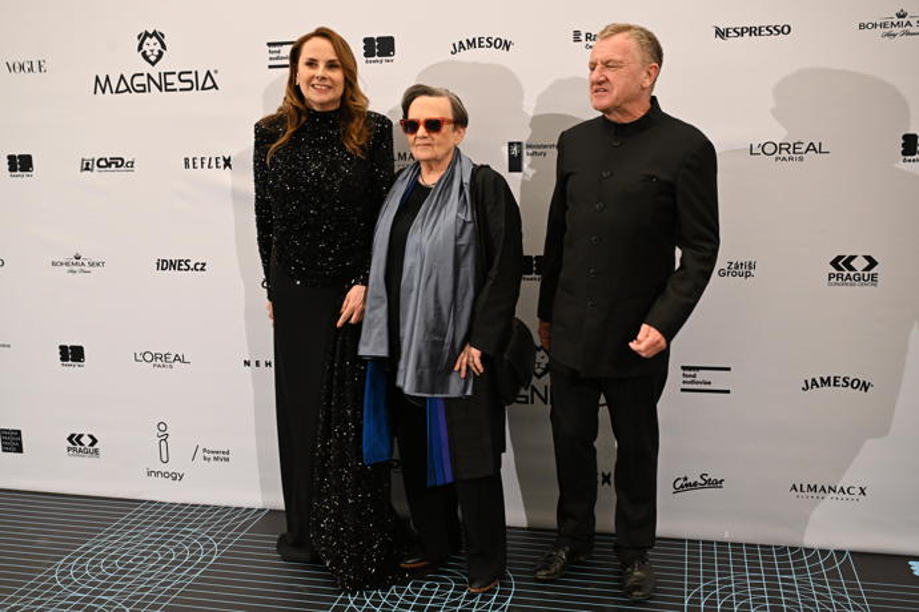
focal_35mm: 37
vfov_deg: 35.9
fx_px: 944
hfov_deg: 51.9
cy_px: 306
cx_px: 460
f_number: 5
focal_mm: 37
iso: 3200
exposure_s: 1/200
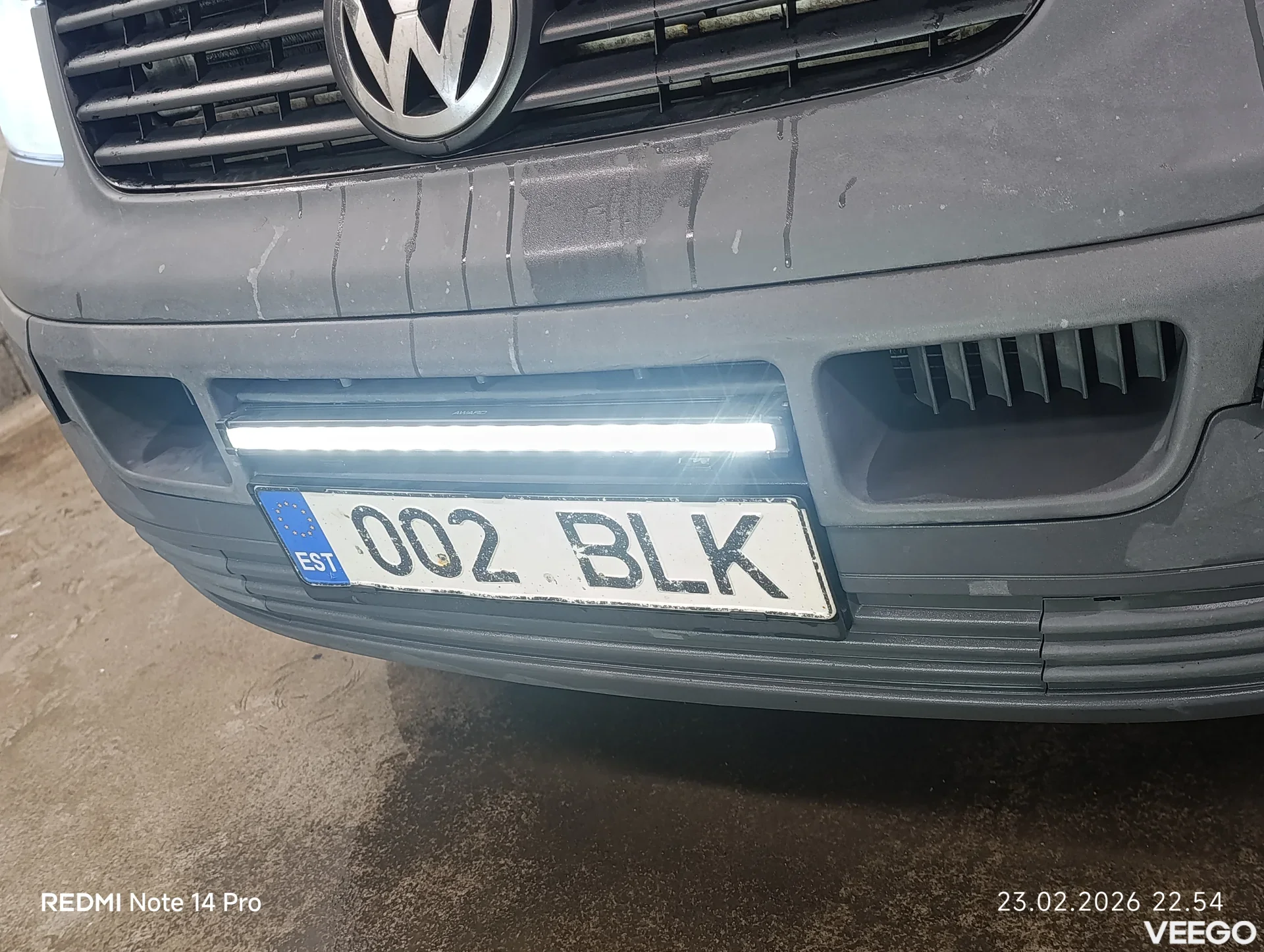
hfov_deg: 52.6
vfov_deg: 40.8
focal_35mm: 35
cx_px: 632
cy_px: 476
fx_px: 1280
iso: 870
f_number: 1.65
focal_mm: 6.11
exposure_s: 1/100
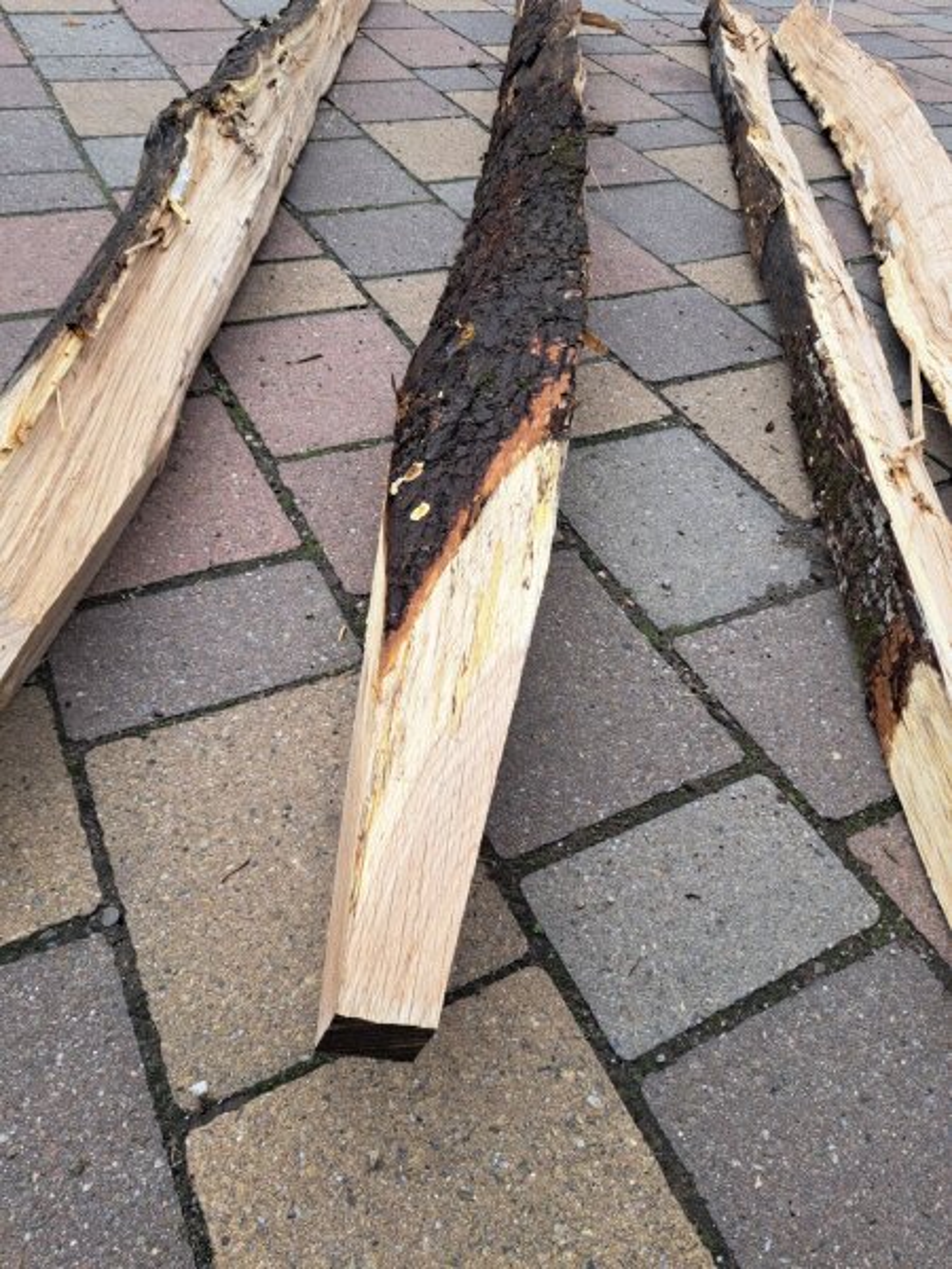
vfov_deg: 71.6
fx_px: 880
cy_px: 634
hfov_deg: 56.8
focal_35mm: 24
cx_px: 476
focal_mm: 5.23
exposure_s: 1/298
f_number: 1.8
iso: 50
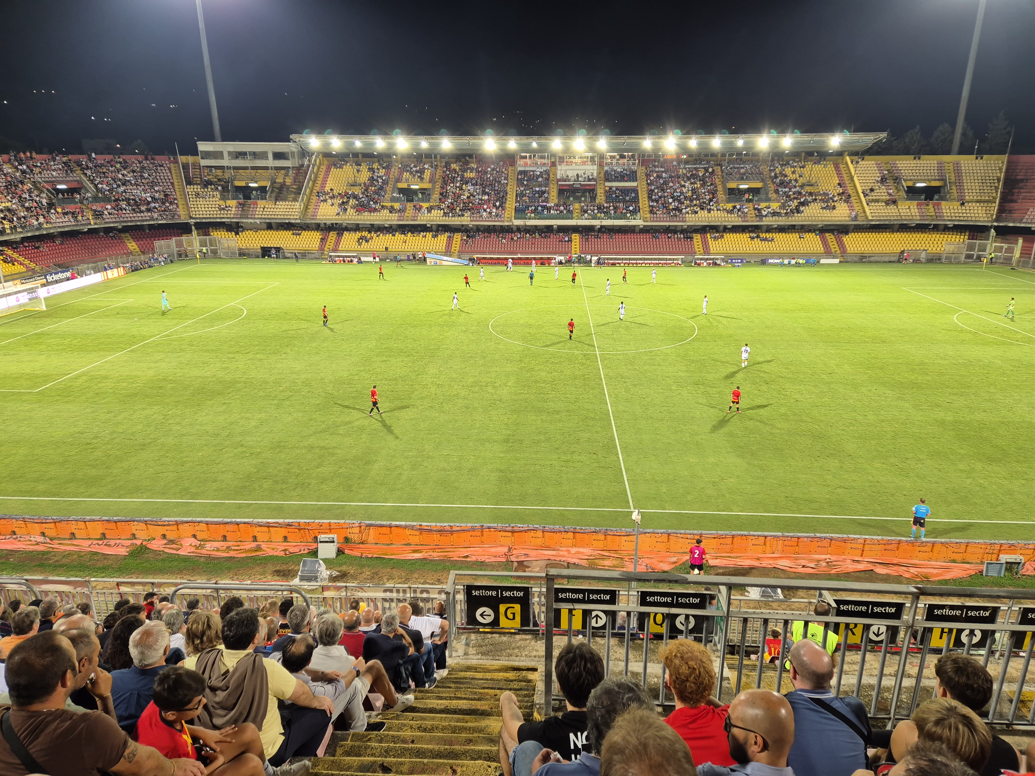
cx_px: 518
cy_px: 388
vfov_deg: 58.9
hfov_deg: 73.9
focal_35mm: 23
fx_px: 688
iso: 160
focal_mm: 5.4
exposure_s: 1/100
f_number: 1.8
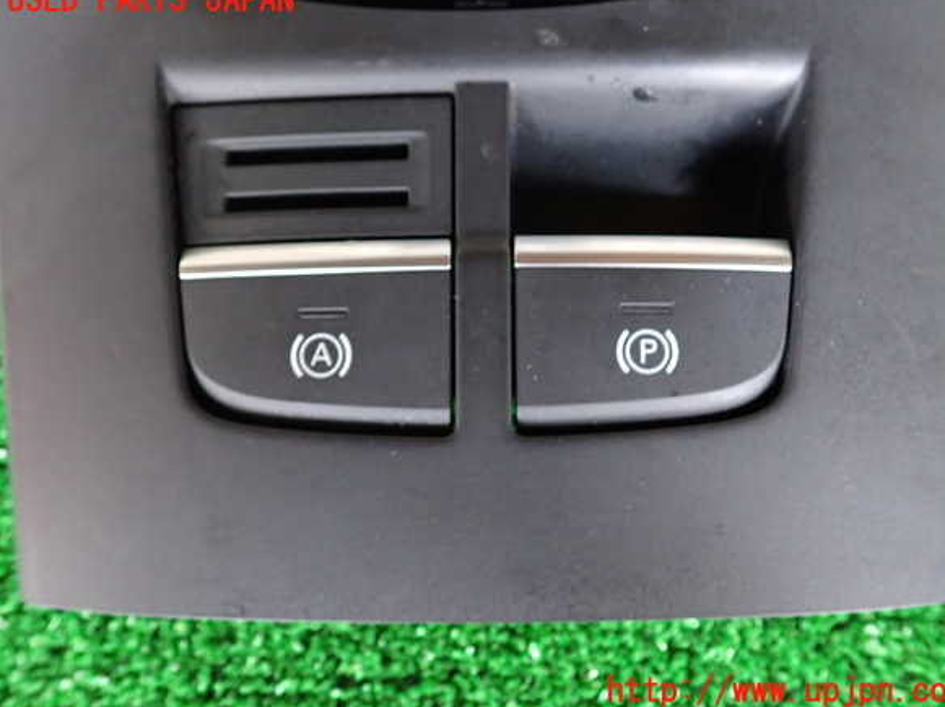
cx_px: 486
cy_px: 346
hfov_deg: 58.4
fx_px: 846
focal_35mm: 31
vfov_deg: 45.4
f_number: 2.3
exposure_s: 1/25
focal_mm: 5.4
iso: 800
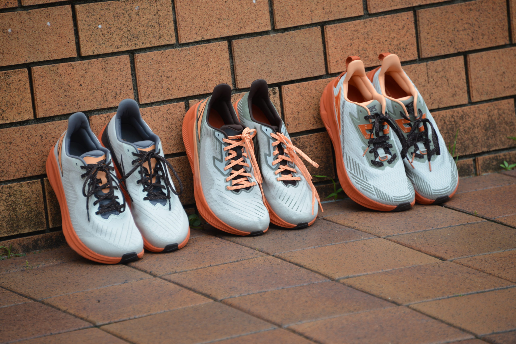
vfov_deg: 4.6
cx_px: 258
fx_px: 4300
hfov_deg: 6.9
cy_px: 172
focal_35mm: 300
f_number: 5.6
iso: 400
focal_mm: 300
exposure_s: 1/250
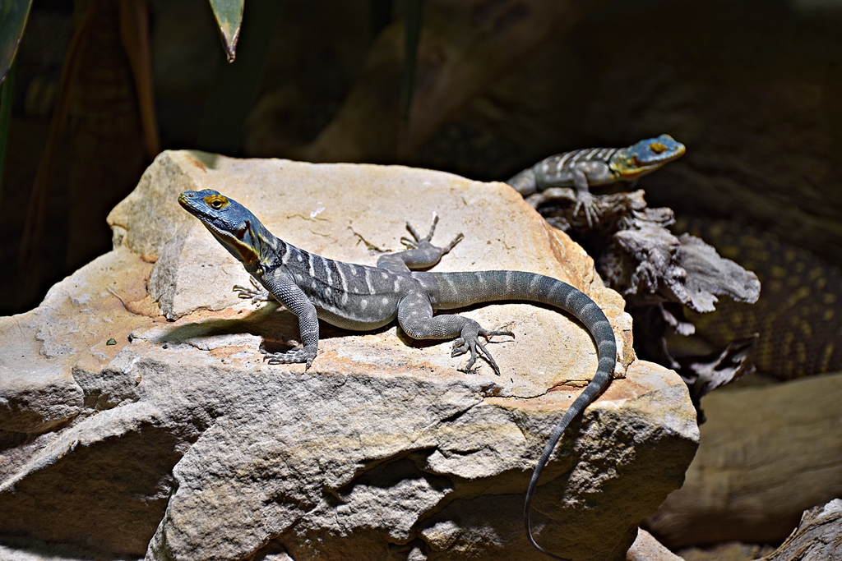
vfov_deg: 15.2
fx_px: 2105
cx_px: 421
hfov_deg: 22.6
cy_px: 280
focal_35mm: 90
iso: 220
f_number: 5.6
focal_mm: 60
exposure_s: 1/500
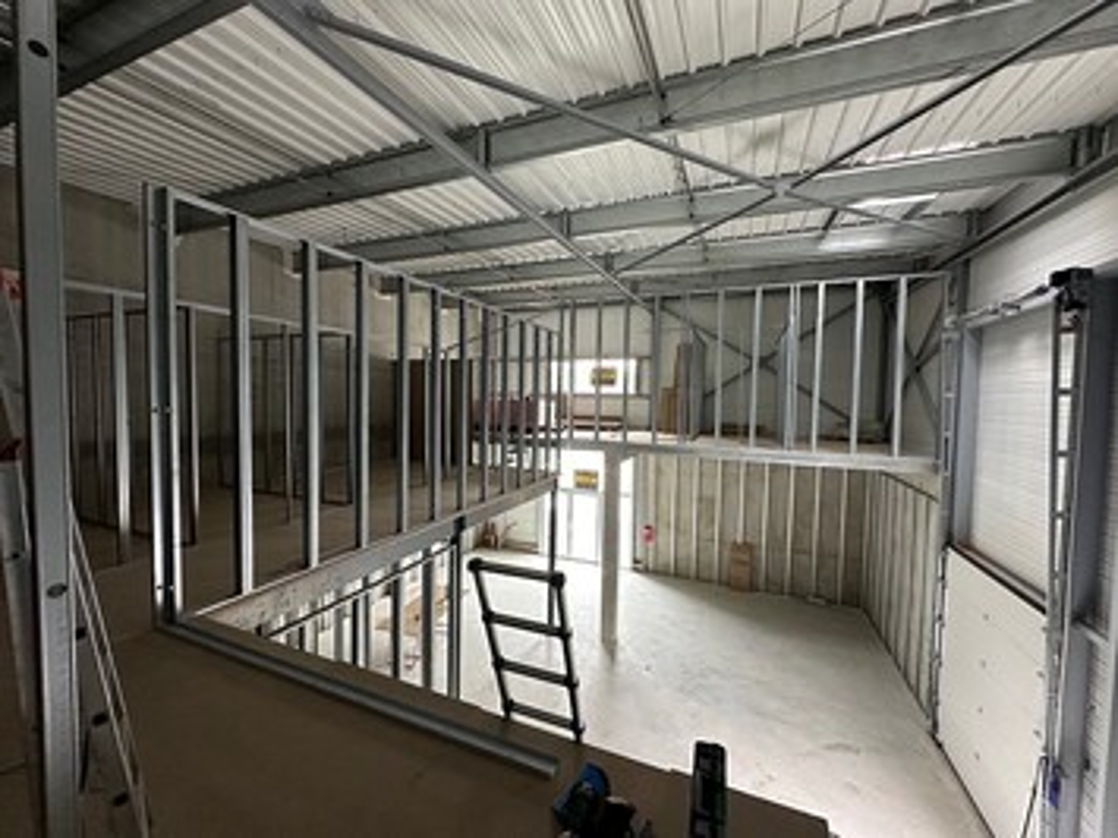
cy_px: 419
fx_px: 452
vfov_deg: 85.6
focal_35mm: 14
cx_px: 559
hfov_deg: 102.1
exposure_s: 1/60
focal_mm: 2.22
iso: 500
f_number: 2.2
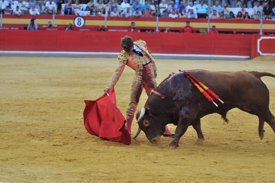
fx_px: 1031
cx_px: 138
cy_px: 92
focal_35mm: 135
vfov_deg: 10.1
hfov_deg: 15.2
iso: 1000
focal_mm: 90
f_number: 2.8
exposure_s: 1/500
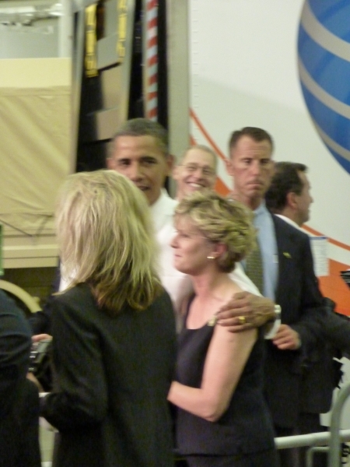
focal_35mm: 182
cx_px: 175
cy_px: 234
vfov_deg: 10.9
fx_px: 2454
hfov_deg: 8.2
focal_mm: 29.9
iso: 1250
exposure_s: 1/40
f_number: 4.5
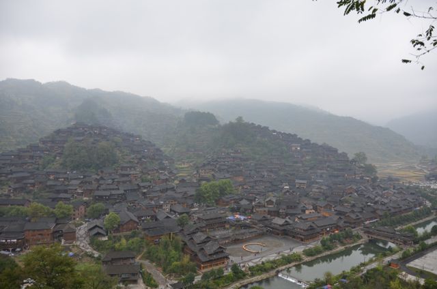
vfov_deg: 47.7
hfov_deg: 67.5
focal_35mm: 27
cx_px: 218
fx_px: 327
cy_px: 144
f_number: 3.5
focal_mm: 18
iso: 400
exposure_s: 1/1250
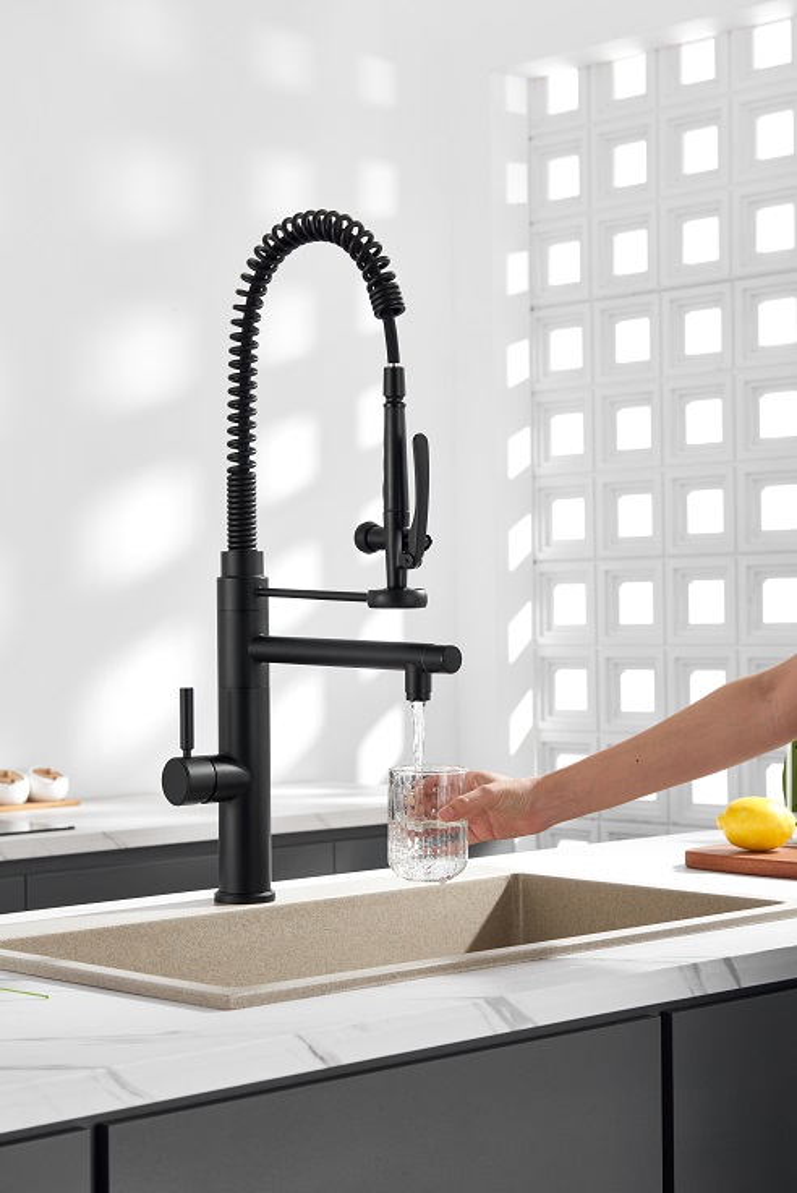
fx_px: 2320
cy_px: 596
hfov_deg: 19.5
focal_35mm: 70
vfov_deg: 28.8
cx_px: 398
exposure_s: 1/125
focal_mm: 70
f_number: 9
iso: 125
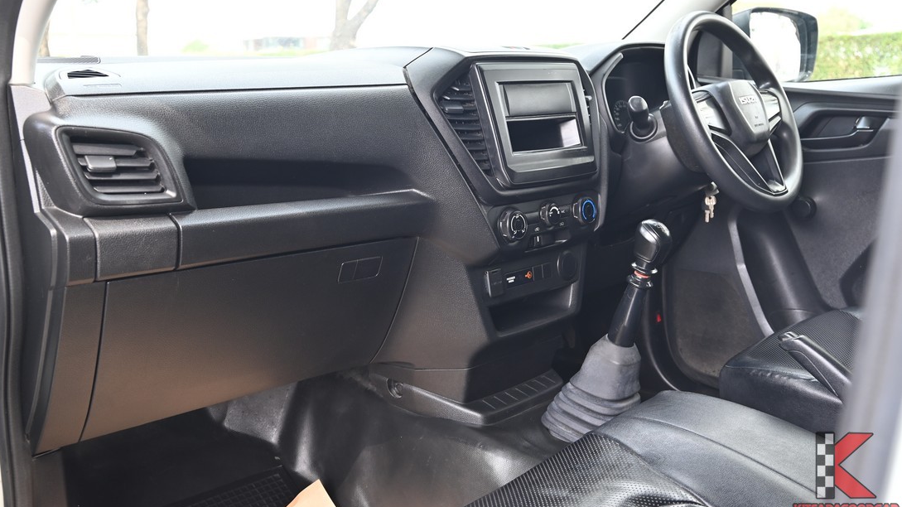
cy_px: 217
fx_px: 861
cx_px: 447
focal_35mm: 36
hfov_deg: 55.3
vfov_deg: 32.8
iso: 400
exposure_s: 1/60
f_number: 6.7
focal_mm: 34
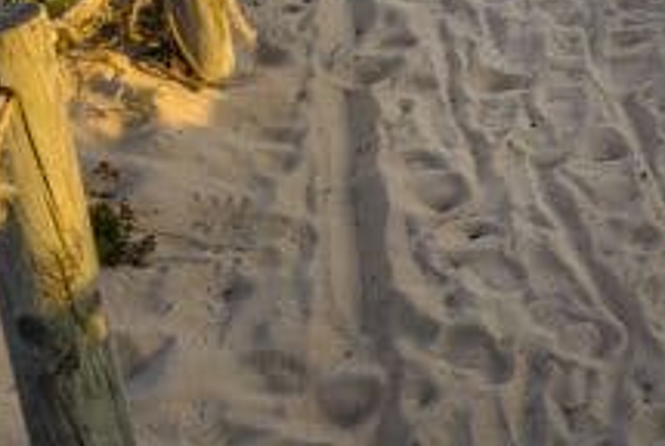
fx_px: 1443
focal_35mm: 78
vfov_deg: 16.1
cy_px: -215
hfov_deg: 23.3
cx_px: 844
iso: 100
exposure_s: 1/60
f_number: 7.1
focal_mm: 16
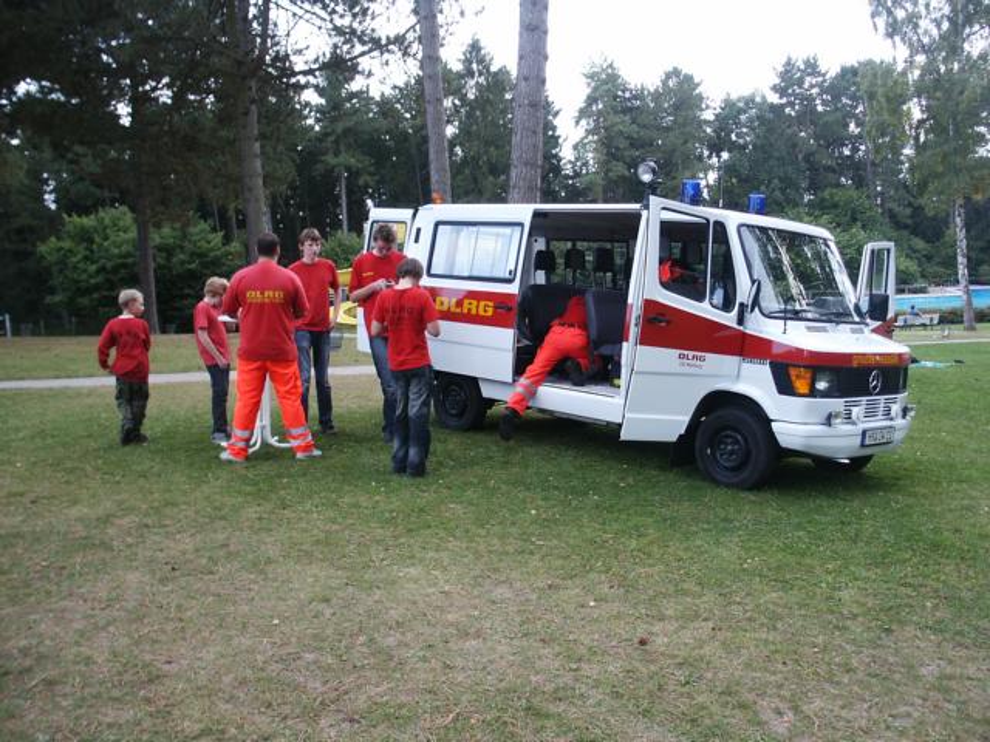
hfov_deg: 52.6
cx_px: 495
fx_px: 1001
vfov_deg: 40.7
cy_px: 371
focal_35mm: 35
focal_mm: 7.19
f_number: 3
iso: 64
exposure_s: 1/60
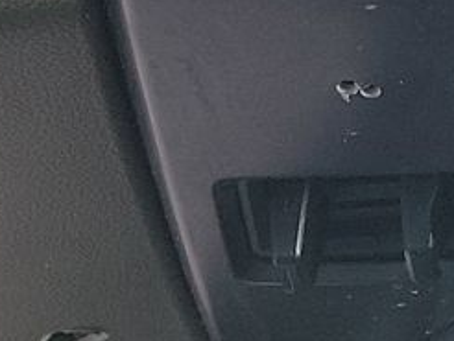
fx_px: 2048
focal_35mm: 156
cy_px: -286
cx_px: 799
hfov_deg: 11.8
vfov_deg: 9.1
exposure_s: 1/59
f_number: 1.8
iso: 81
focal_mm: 6.7
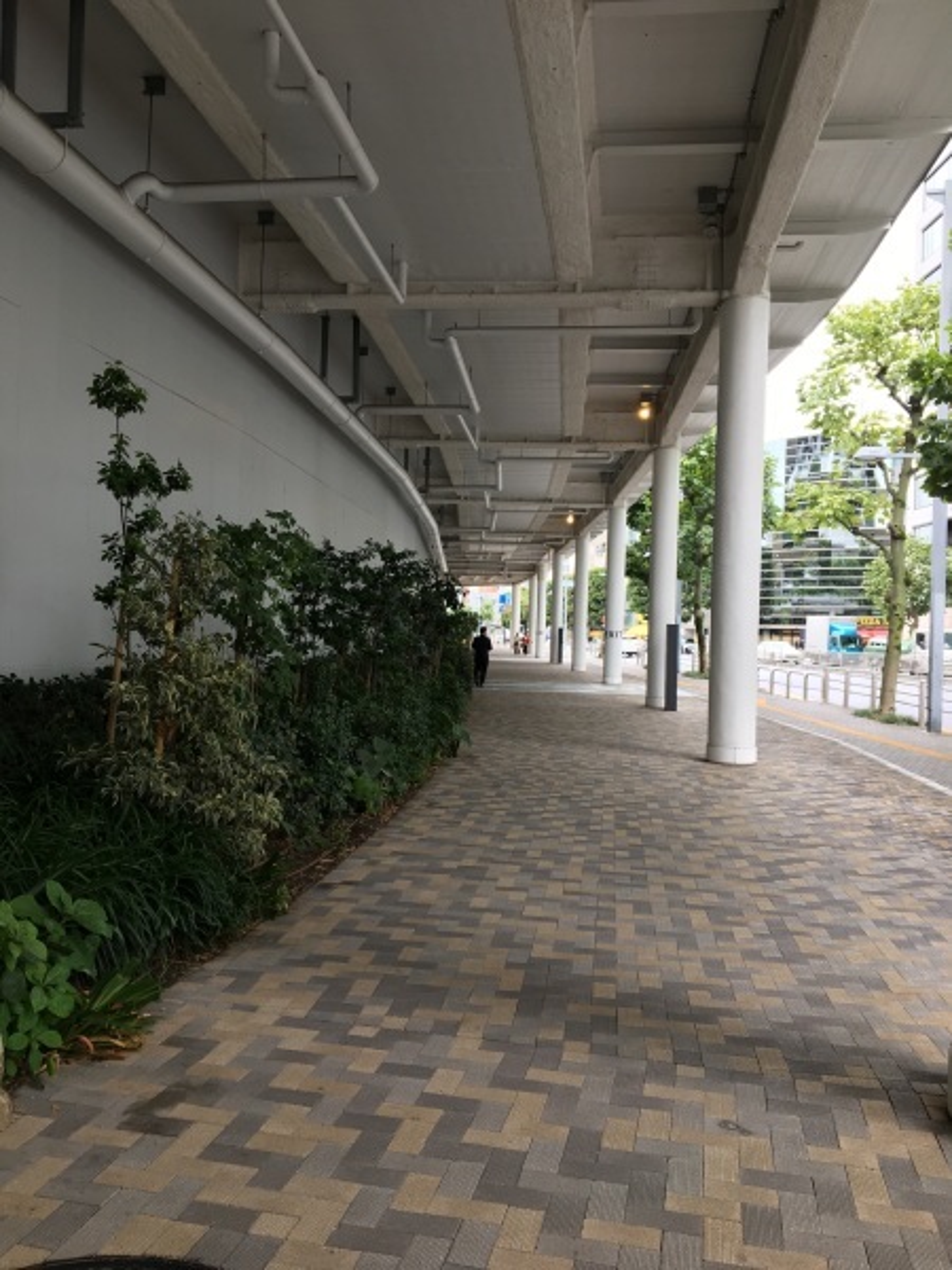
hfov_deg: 48.2
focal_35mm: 29
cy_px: 635
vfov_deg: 61.7
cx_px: 476
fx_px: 1063
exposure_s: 1/60
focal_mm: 4.15
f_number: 2.2
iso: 32
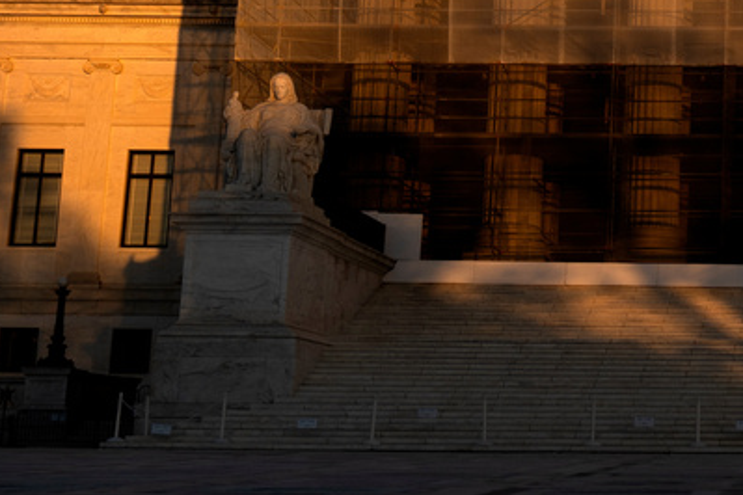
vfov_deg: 14.1
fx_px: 1961
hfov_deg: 20.2
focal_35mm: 95
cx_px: 866
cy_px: -31
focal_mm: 37
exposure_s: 1/1600
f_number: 3.5
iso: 200
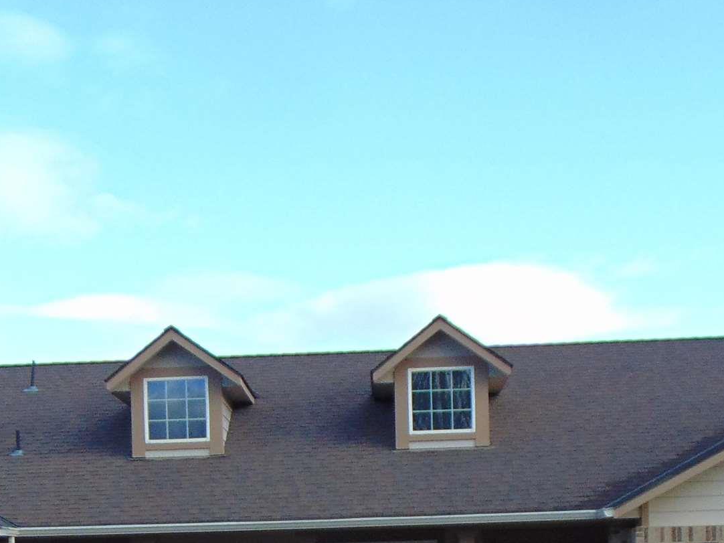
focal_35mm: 71
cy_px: 688
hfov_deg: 27.3
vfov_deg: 19.3
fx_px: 1485
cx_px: 263
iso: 80
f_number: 3
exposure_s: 1/400
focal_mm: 4.5
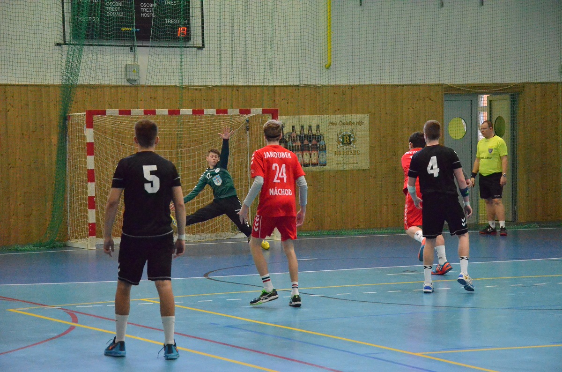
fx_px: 1752
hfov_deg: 18.2
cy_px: 186
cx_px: 281
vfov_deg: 12.1
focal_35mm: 112
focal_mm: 75
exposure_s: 1/1000
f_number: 6.3
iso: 6400
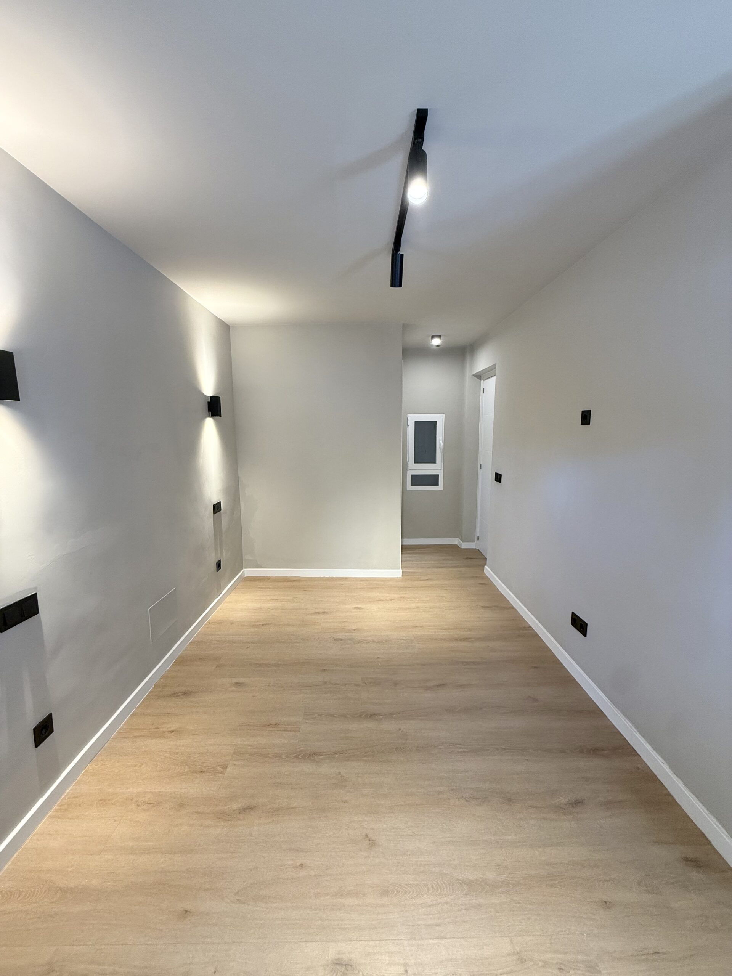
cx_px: 366
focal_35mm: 14
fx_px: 395
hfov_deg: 85.7
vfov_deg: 102.1
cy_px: 488
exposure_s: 1/99
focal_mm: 2.22
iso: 160
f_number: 2.2
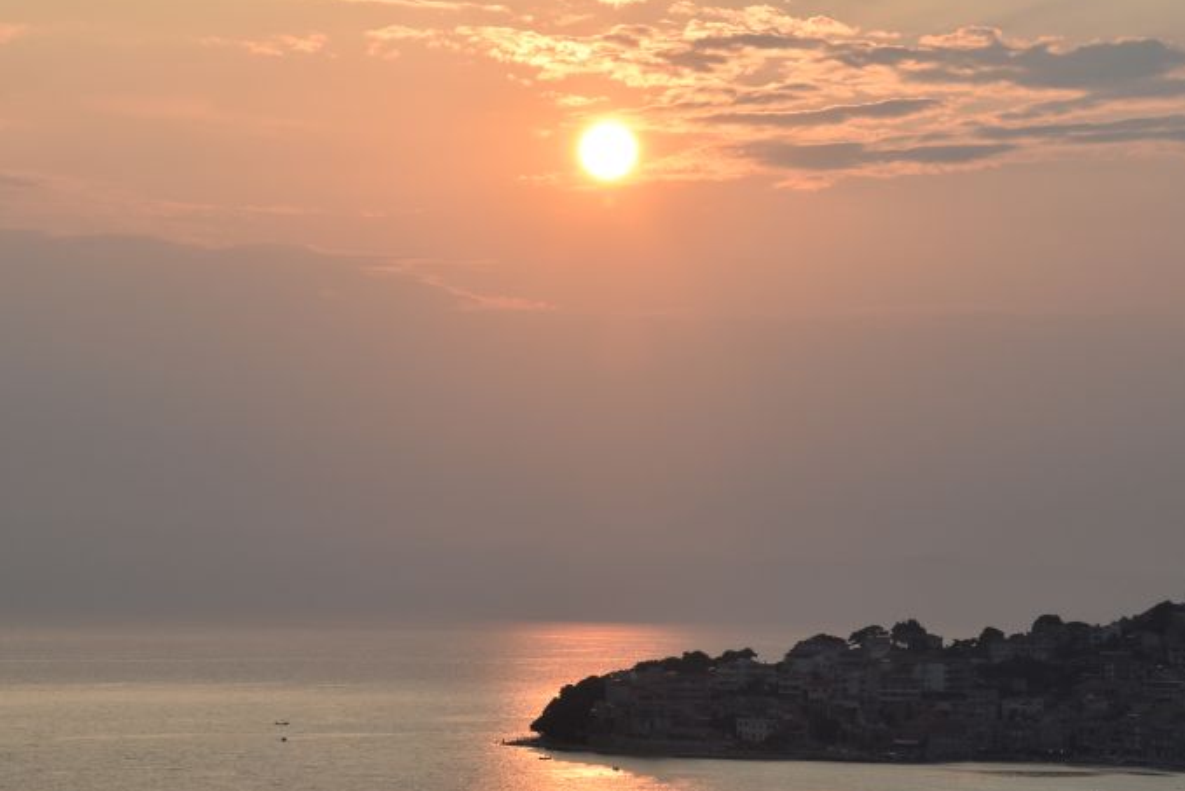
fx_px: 5589
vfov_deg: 8.1
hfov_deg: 12.1
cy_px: 547
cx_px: 639
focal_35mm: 170
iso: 200
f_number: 10
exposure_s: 1/400
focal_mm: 75
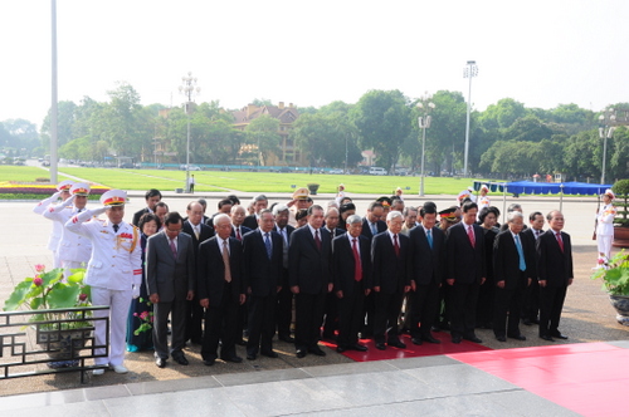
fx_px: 733
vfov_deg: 31.8
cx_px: 314
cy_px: 208
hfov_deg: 46.5
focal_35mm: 42
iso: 250
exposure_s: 1/125
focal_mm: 28
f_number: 11
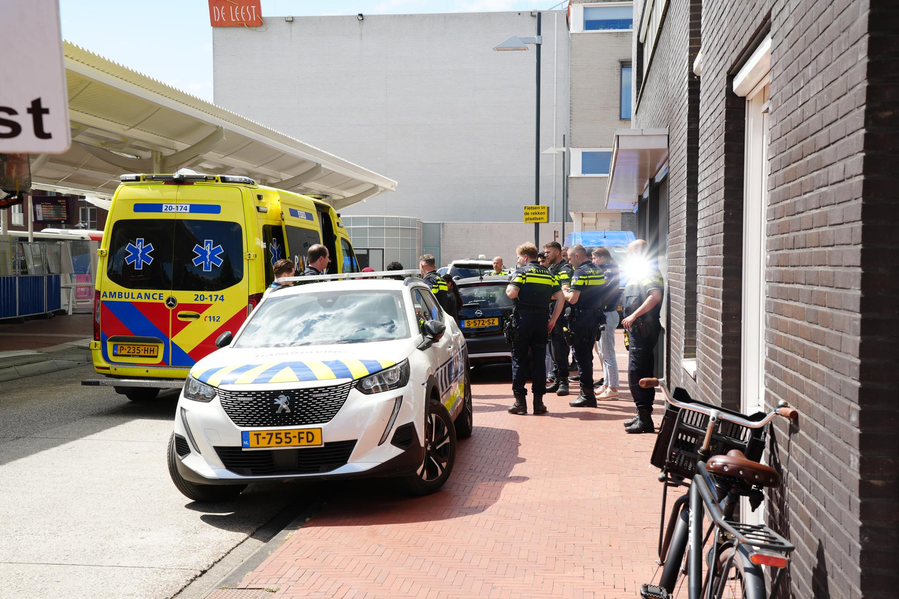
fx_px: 1124
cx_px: 450
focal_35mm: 45
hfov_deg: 43.6
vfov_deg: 29.9
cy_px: 300
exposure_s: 1/125
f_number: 9
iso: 100
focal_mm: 45
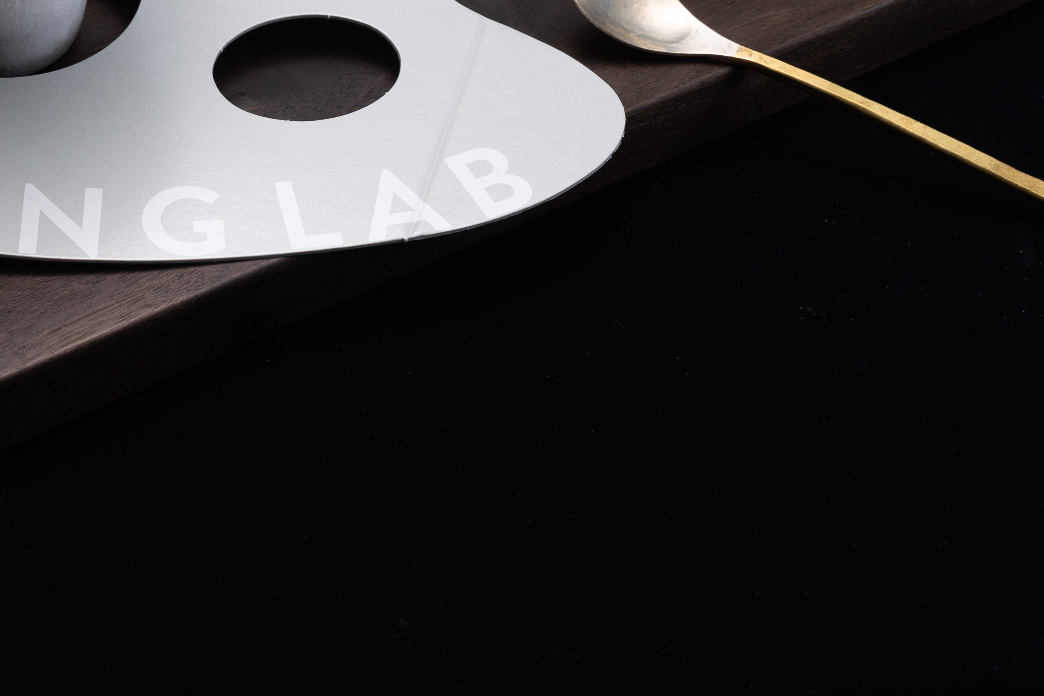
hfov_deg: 15.9
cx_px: 381
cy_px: -185
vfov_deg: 10.4
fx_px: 3741
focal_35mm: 129
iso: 50
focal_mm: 49
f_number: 9
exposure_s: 1/250
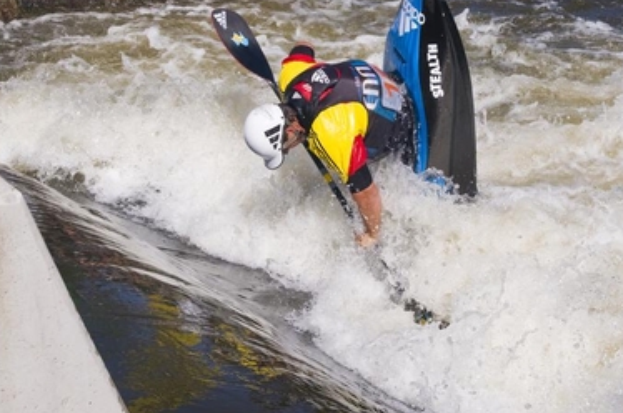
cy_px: 107
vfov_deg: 15.1
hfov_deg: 22.6
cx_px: 405
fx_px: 1555
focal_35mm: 90
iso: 200
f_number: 7.1
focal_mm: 34
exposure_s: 1/1000
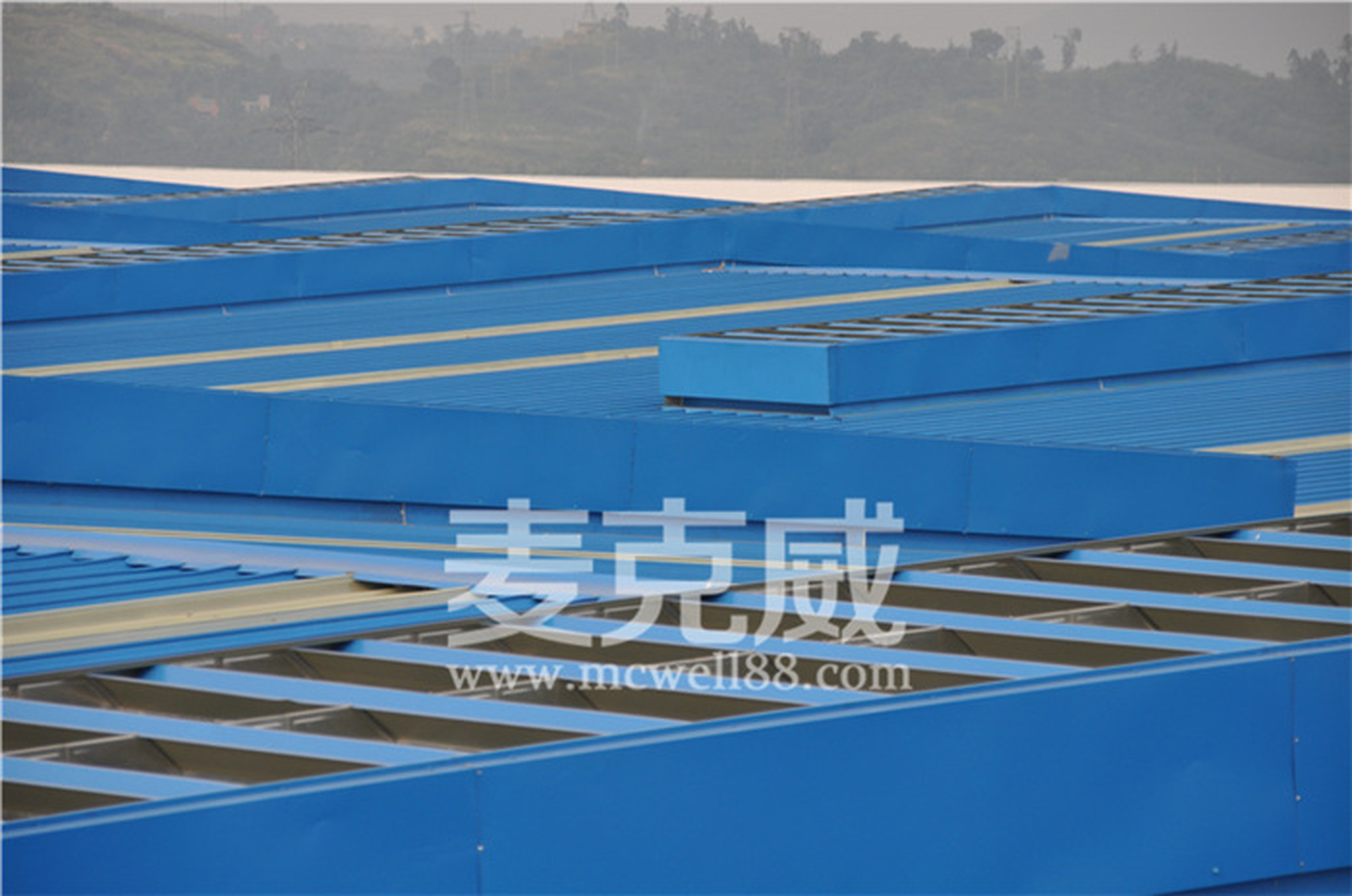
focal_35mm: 202
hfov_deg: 10.2
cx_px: 676
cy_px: 448
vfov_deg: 6.8
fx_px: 7591
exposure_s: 1/500
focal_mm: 135
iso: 200
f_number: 6
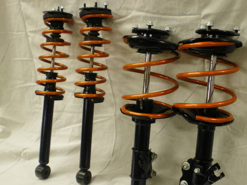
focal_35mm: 45
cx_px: 141
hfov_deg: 42.0
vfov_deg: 32.2
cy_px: 99
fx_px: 321
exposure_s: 1/30
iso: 250
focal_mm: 6.3
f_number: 3.1
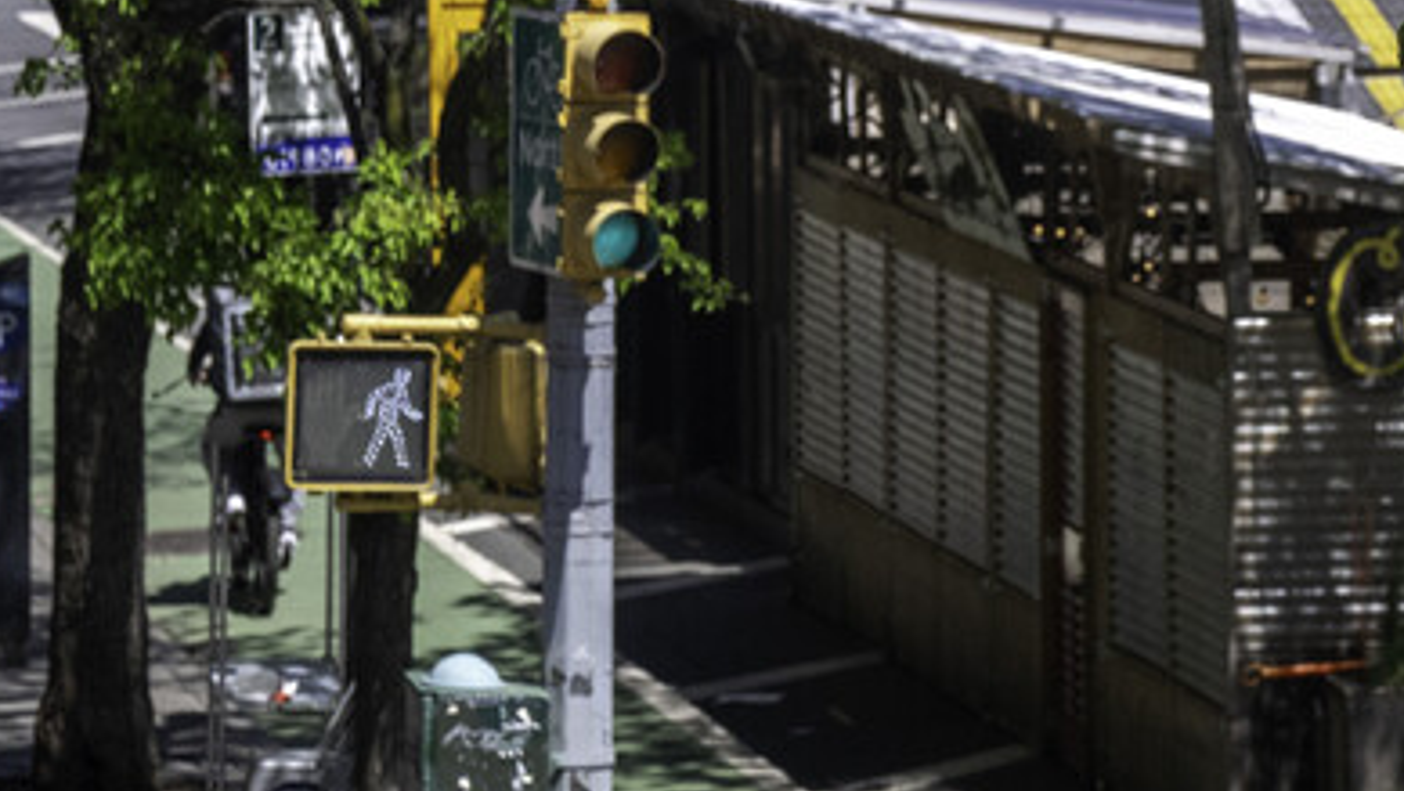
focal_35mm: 283
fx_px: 10538
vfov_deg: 4.2
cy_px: -917
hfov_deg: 7.6
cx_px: 1213
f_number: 5.6
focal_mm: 70
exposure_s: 1/3200
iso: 800
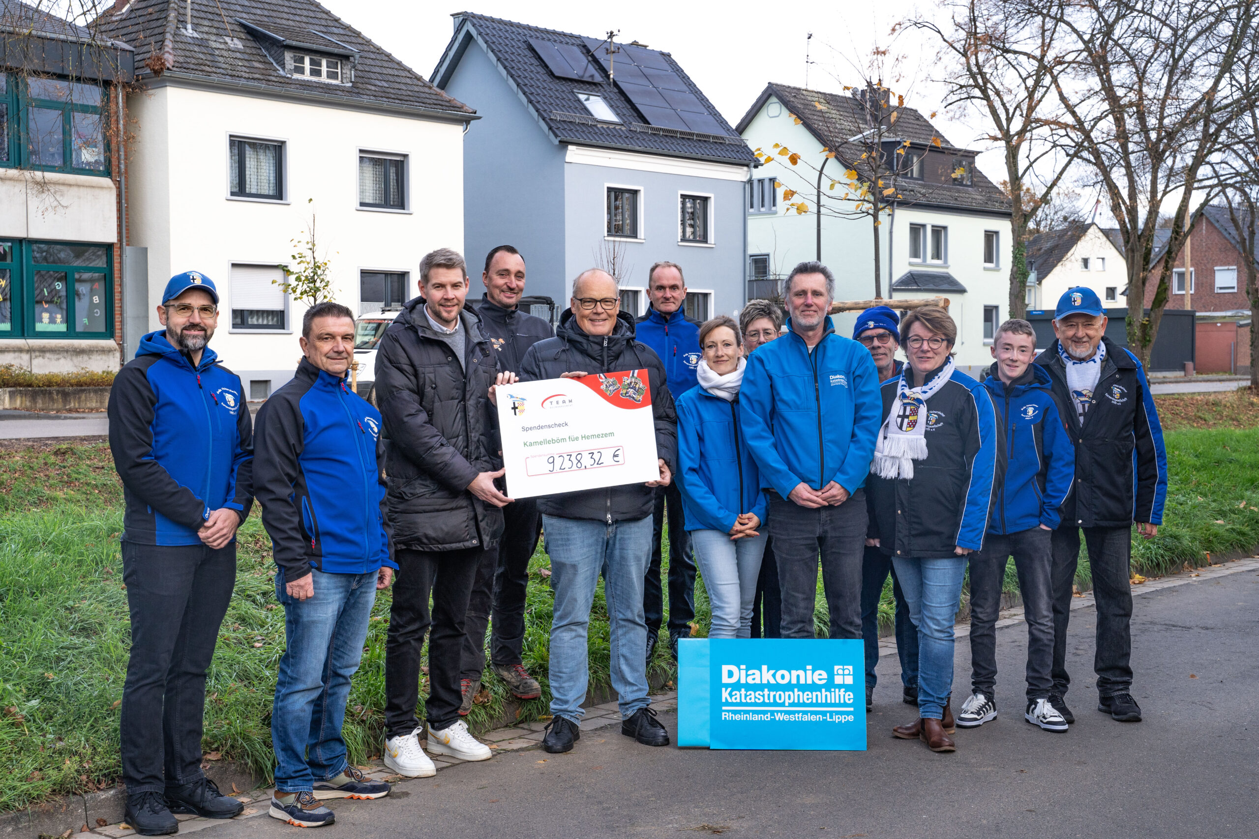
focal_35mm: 48
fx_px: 1679
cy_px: 420
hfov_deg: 41.1
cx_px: 630
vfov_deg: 28.1
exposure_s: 1/60
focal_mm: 48
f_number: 8
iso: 320
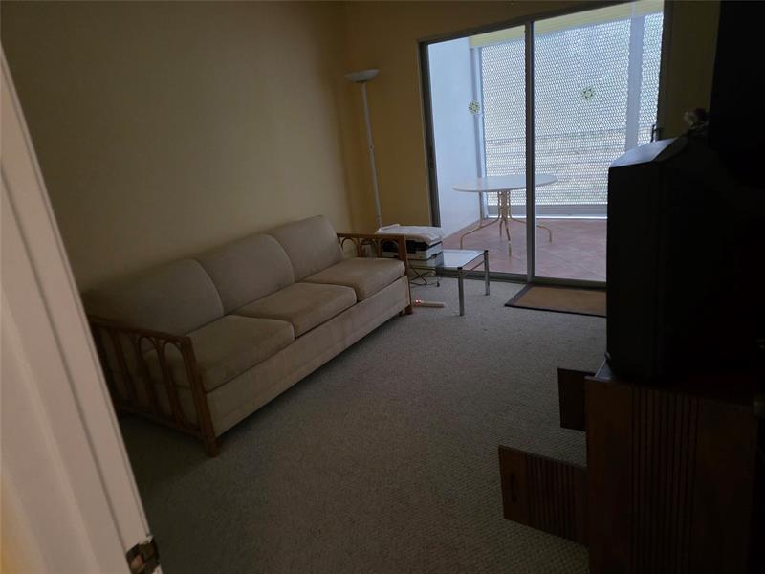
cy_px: 287
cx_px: 382
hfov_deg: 73.9
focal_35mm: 23
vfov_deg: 58.9
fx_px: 508
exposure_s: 1/20
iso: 1250
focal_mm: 5.4
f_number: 1.8
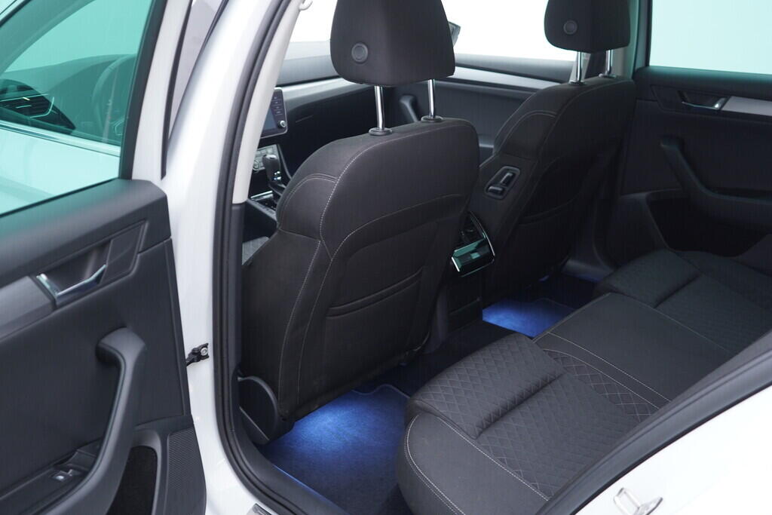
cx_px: 386
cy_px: 258
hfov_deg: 53.1
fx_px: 772
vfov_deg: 36.9
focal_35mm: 36
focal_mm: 24
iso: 200
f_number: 2.8
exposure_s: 1/40
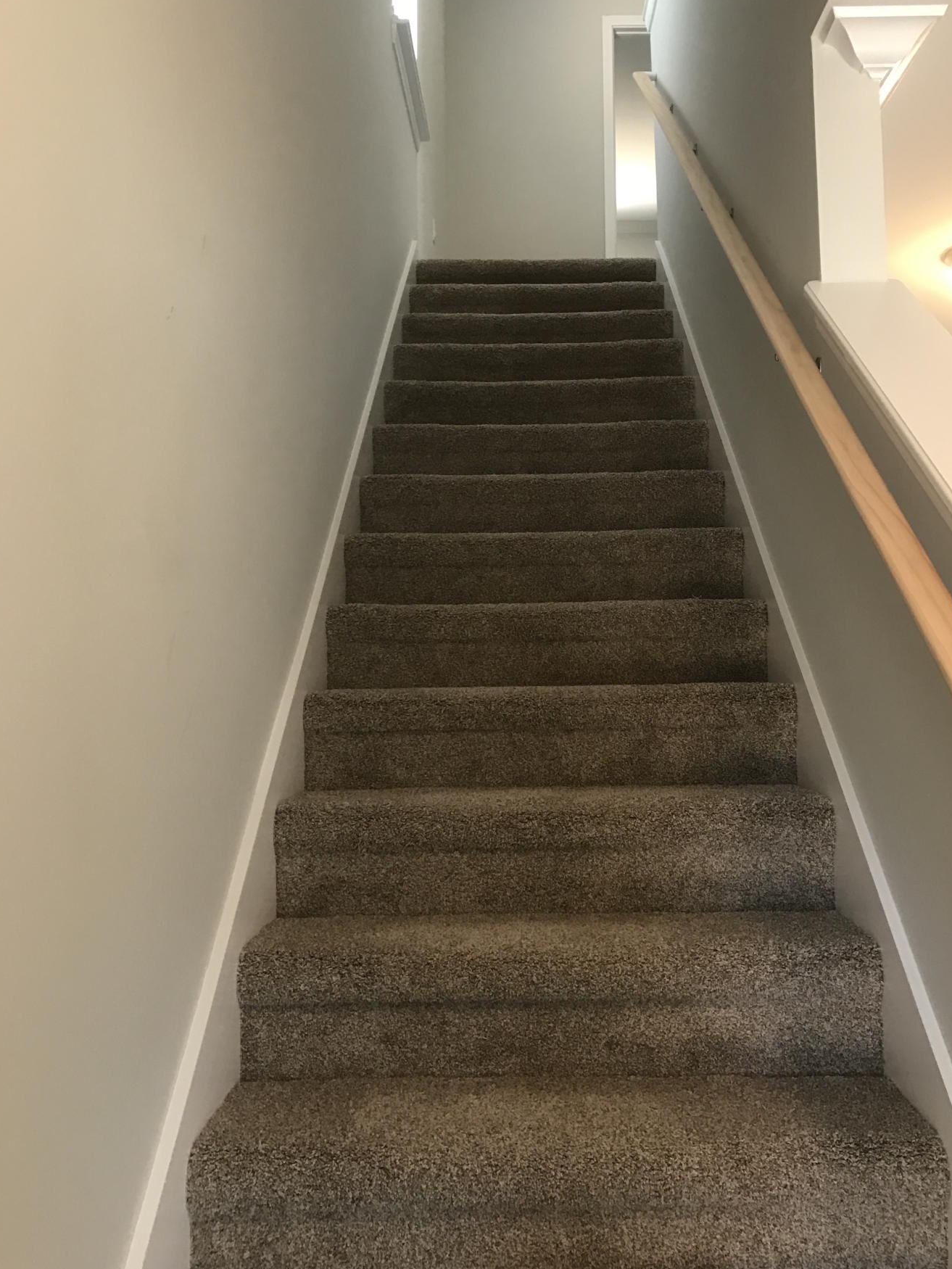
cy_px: 566
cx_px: 535
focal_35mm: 32
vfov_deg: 56.7
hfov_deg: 44.1
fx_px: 1173
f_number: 1.8
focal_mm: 3.99
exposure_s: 1/17
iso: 40
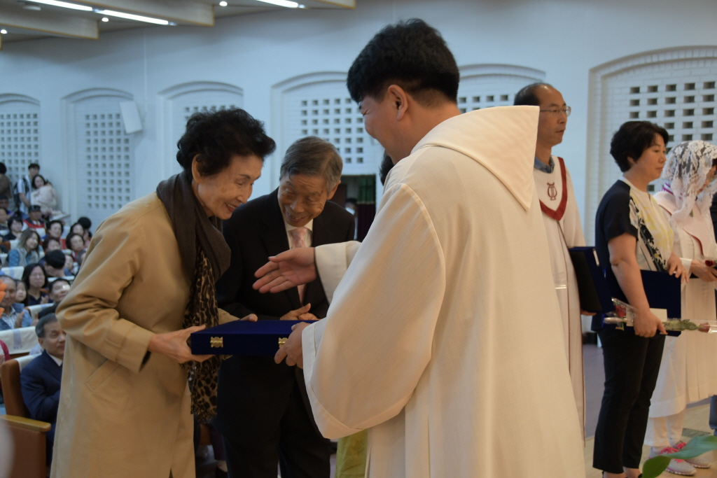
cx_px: 358
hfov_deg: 41.1
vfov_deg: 28.1
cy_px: 239
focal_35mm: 48
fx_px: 956
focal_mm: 32
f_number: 4.2
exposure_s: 1/80
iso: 800
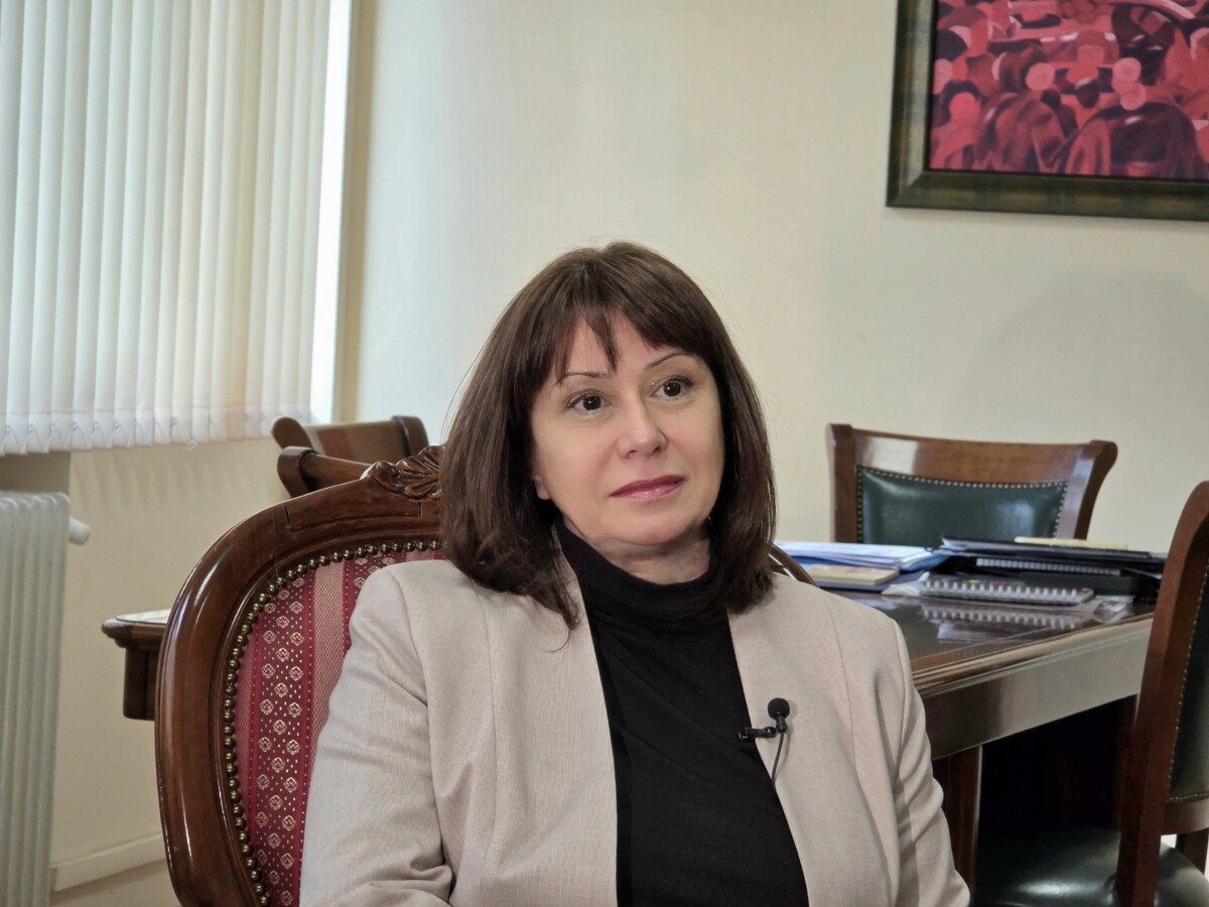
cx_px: 604
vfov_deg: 12.9
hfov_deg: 17.1
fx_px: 4016
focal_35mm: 115
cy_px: 454
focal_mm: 18.6
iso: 320
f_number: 3.4
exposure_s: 1/101
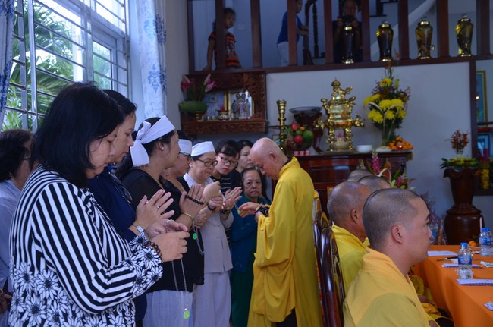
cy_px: 164
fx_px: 697
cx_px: 246
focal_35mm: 51
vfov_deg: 26.4
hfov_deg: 38.9
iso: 640
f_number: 4.2
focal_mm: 34
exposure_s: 1/60
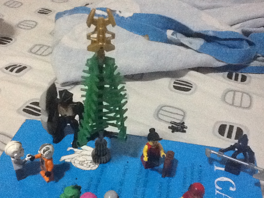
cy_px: 99
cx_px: 132
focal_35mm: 44
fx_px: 336
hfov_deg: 42.9
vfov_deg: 32.9
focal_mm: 2.03
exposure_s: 1/15
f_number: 2.4
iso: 500
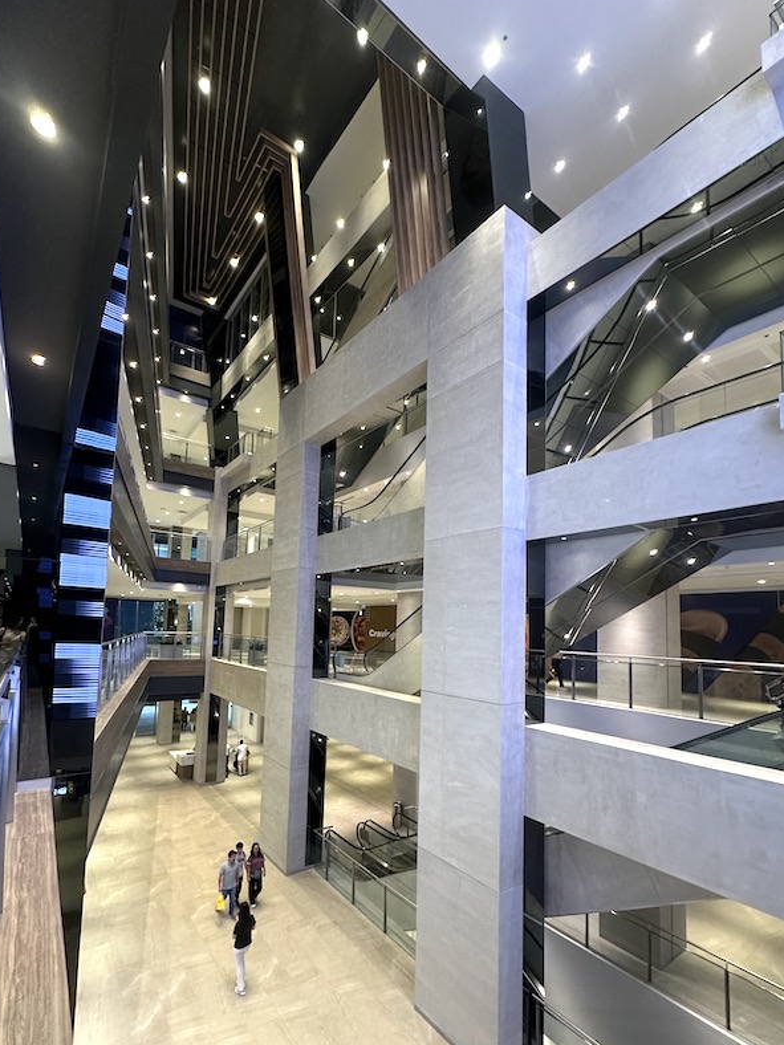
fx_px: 483
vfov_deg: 93.9
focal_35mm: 16
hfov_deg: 78.0
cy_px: 593
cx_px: 364
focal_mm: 2.22
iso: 200
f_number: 2.2
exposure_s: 1/120
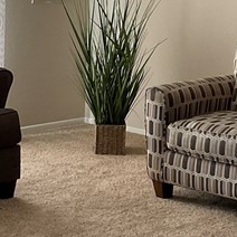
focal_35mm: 124
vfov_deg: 14.0
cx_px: 89
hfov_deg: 14.1
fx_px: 961
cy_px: 53
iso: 50
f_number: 1.8
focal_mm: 3
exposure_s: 1/60
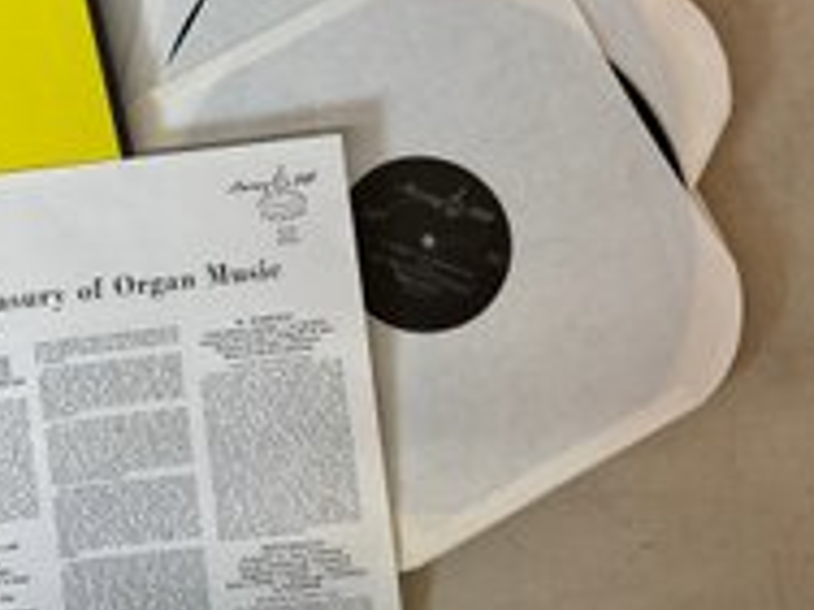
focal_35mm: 53
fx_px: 1246
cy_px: 240
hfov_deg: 35.0
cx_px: 162
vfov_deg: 27.5
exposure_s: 1/120
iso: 50
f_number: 1.8
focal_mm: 3
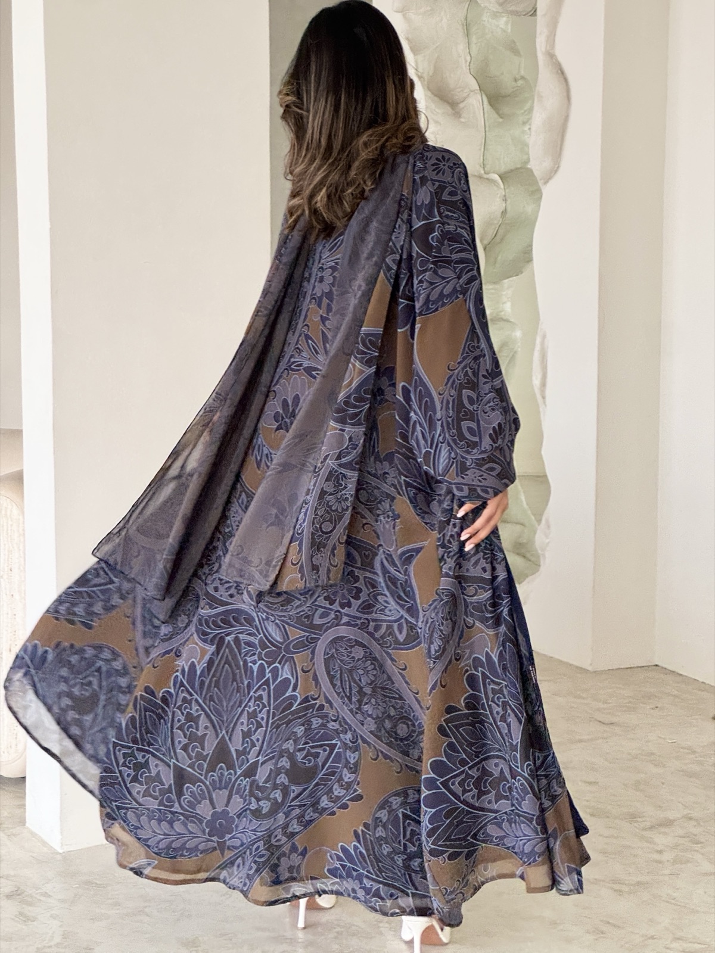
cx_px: 358
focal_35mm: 77
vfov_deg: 25.3
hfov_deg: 19.1
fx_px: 2121
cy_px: 476
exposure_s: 1/99
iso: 160
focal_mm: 9
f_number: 2.8
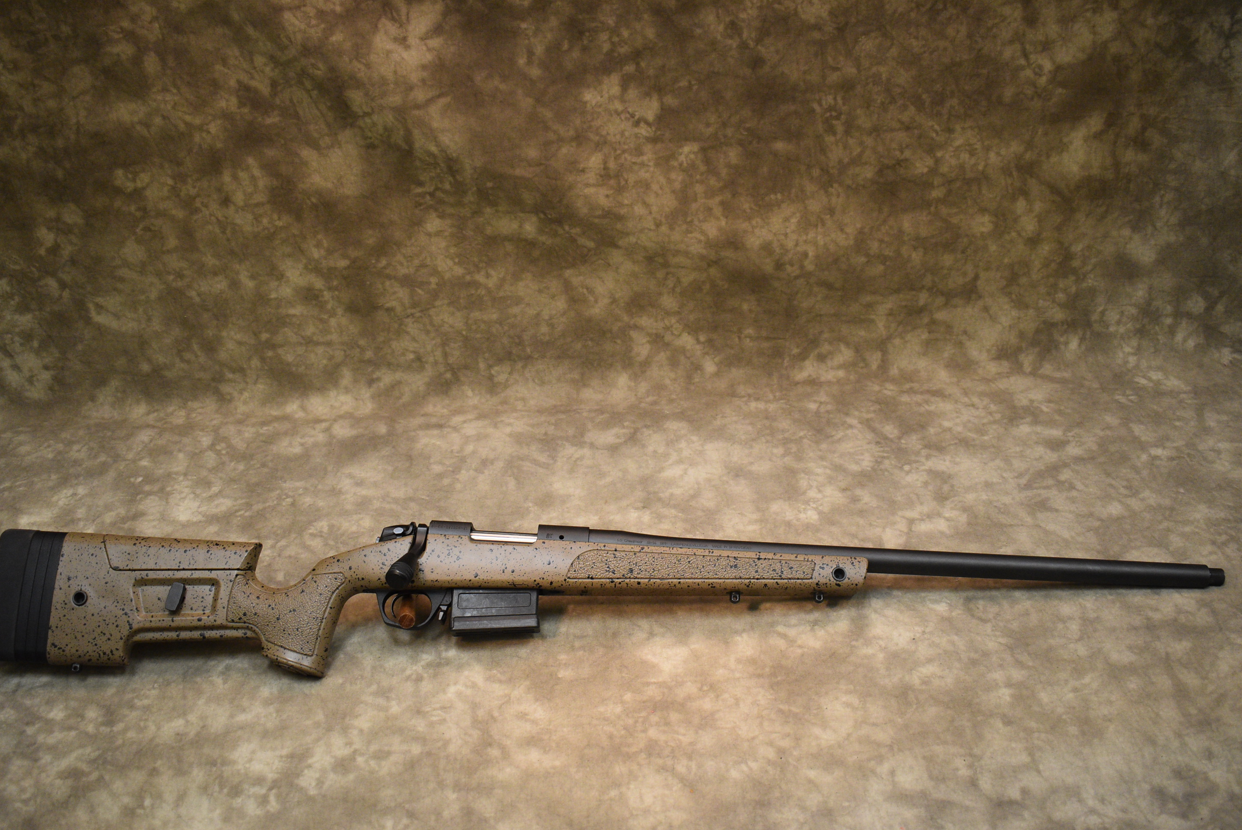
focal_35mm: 37
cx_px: 605
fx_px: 1277
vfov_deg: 36.0
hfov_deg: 51.8
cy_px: 426
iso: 1400
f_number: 4
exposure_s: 1/125
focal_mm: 24
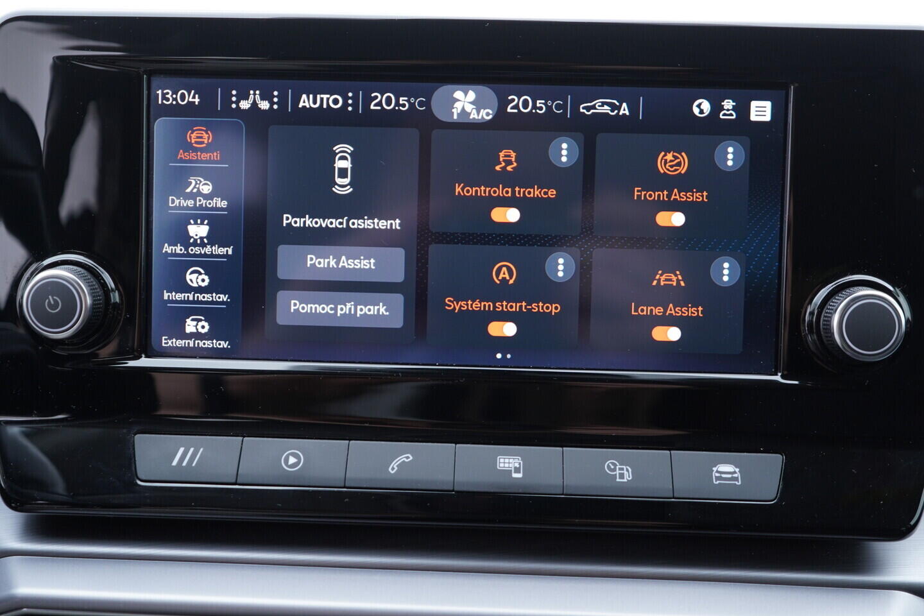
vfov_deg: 36.9
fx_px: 924
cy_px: 308
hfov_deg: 53.1
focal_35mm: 36
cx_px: 462
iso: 250
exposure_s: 1/40
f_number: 2.8
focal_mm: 24
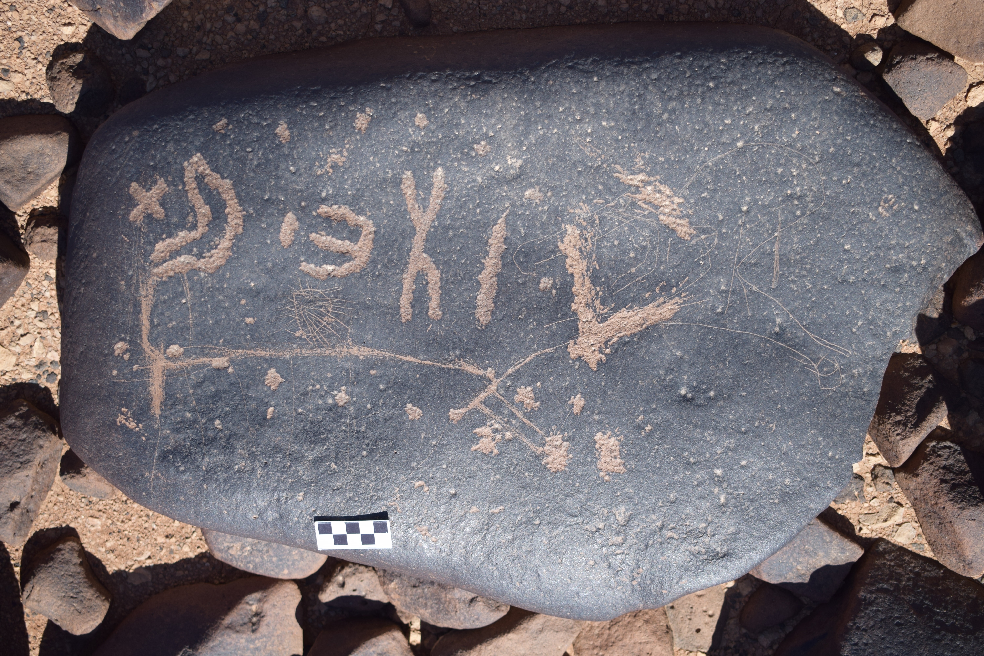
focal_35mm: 51
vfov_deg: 26.5
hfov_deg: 38.9
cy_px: 328
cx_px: 492
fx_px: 1394
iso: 200
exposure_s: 1/1000
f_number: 4.5
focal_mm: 34
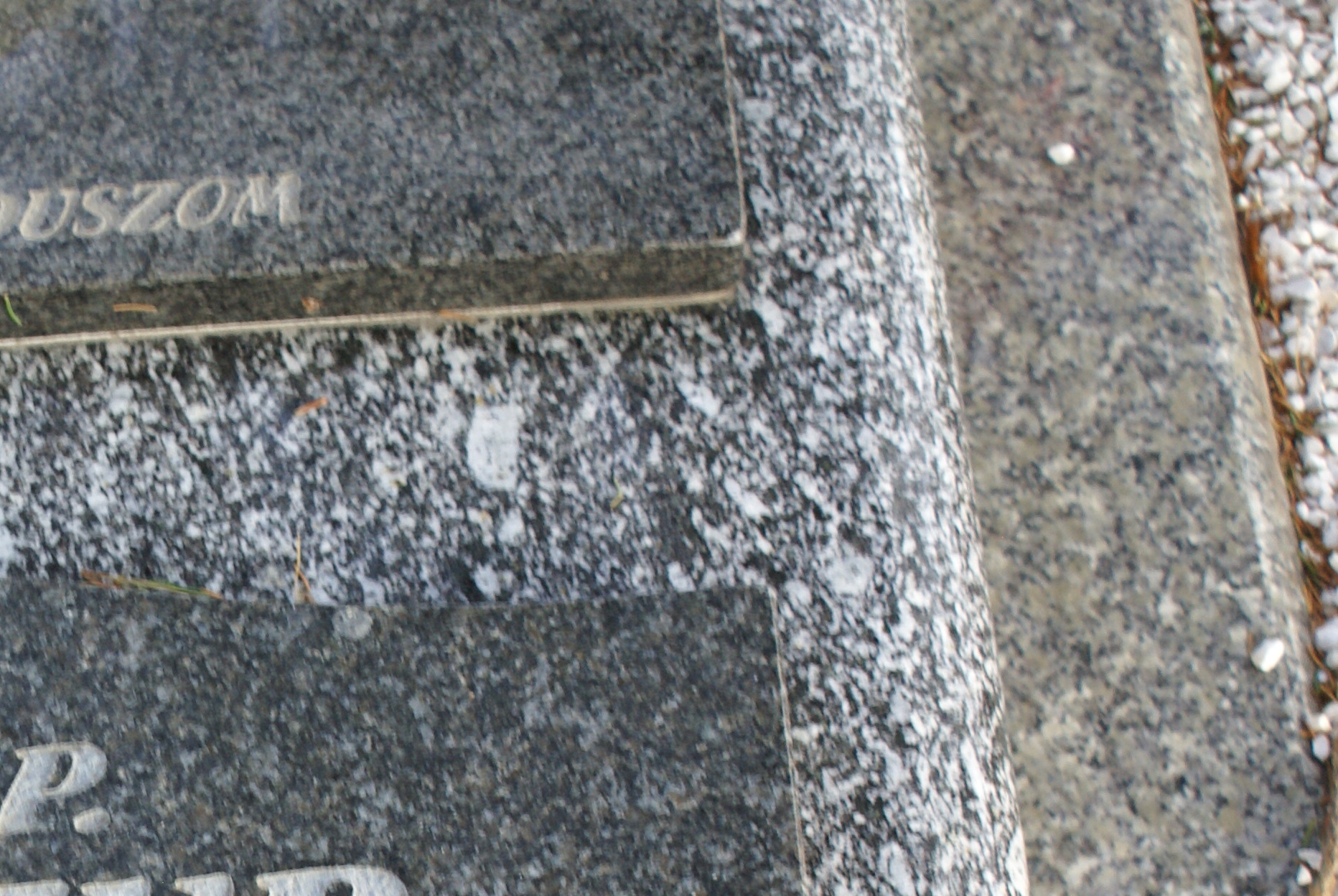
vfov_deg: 12.5
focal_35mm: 109
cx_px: 19
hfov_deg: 18.3
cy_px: 850
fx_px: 4058
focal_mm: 35
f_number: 5.6
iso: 250
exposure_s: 1/60
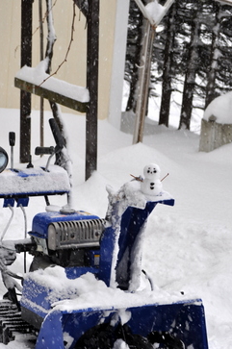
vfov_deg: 12.2
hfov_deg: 8.1
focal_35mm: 169
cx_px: 94
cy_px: 215
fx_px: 1635
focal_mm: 85
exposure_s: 1/200
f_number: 7.1
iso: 200
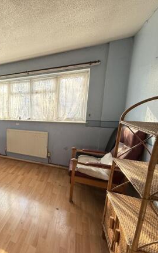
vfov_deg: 85.1
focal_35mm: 20
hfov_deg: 47.4
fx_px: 138
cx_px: -6
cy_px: 127
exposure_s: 1/99
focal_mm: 2.22
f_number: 2.2
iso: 125
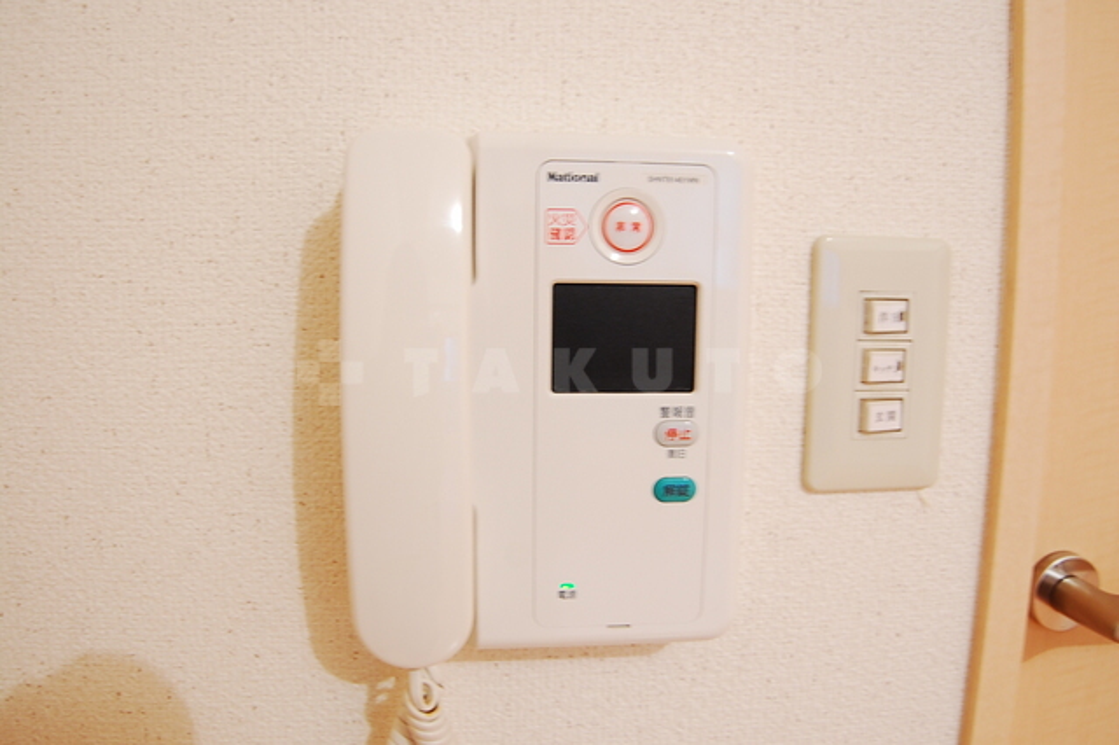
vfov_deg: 38.3
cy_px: 372
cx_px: 560
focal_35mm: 34
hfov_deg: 55.1
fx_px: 1072
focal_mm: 23
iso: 400
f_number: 4.5
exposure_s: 1/6
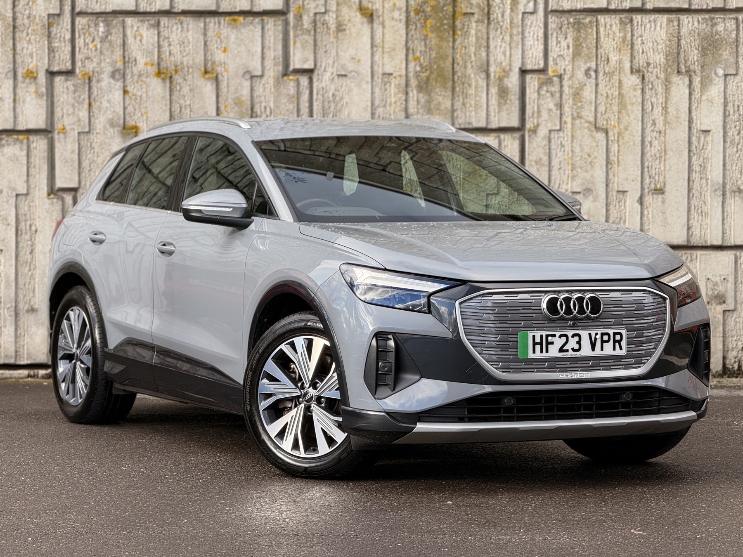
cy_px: 278
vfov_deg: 12.3
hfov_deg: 16.4
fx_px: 2576
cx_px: 372
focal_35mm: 120
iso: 50
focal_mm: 15.66
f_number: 2.8
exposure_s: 1/301
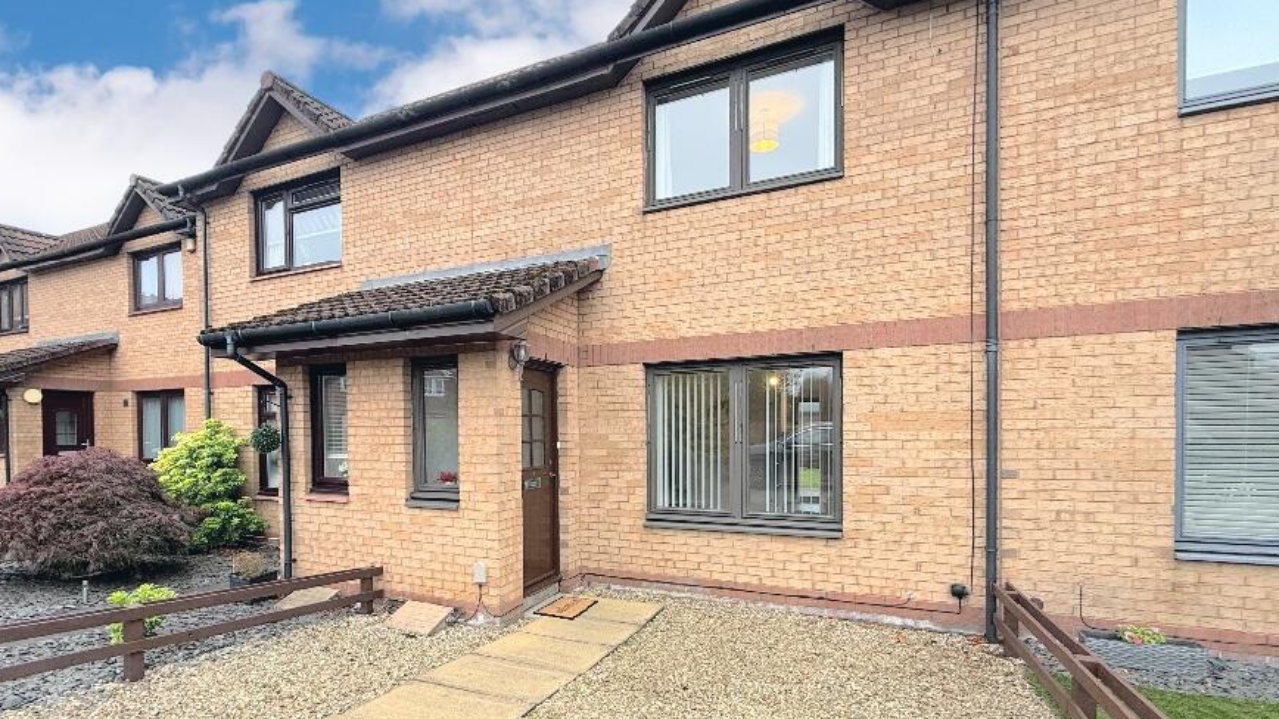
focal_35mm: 18
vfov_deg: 60.3
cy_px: 443
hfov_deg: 92.4
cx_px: 576
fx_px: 610
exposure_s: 1/99
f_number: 2.2
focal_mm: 2.22
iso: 125
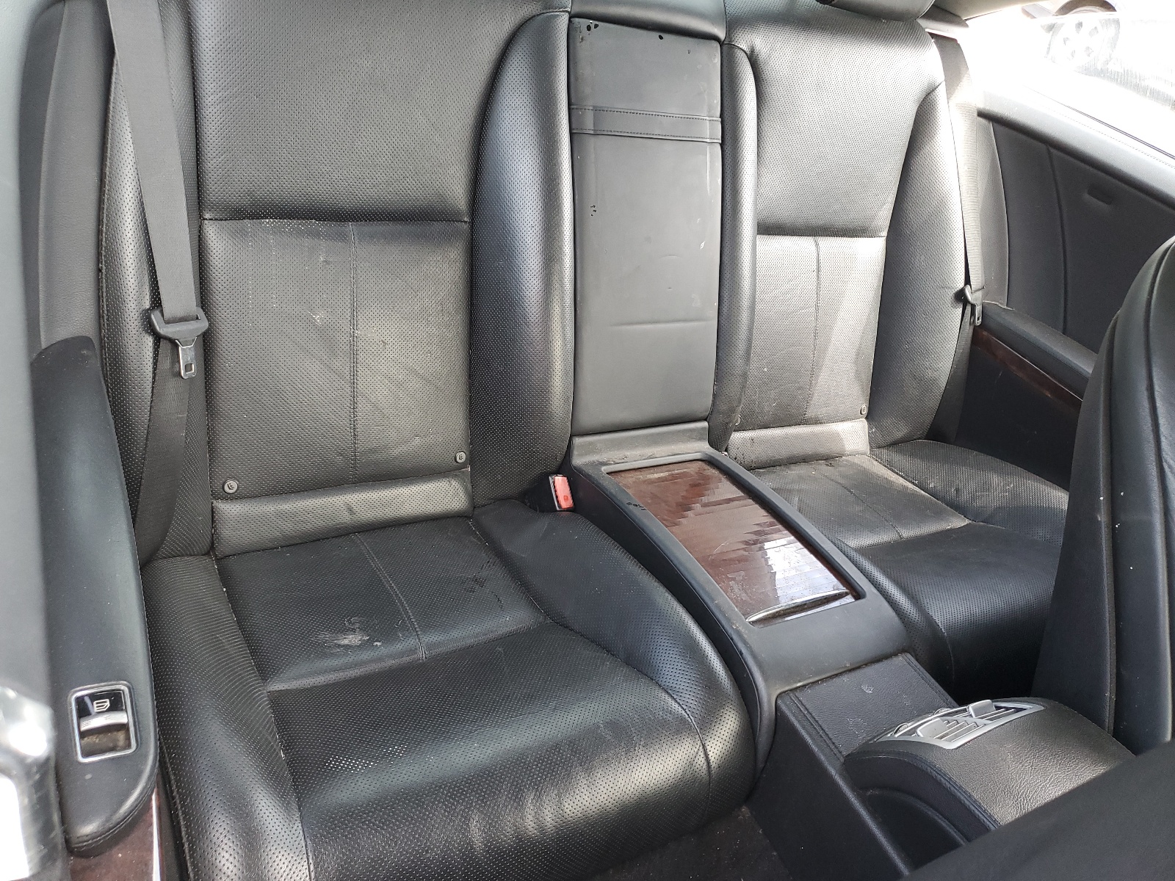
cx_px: 588
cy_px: 440
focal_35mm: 26
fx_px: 883
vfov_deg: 53.1
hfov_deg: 67.3
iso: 82
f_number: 1.5
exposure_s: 1/120
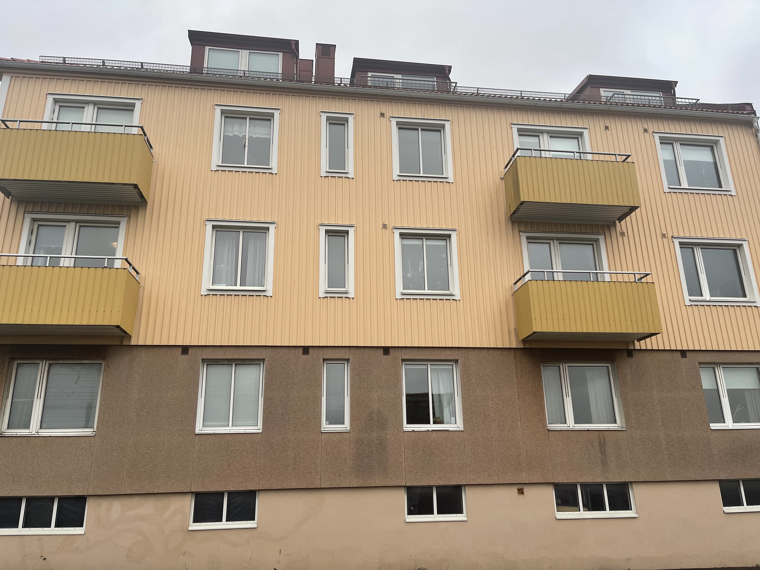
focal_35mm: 26
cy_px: 285
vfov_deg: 53.1
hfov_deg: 67.3
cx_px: 380
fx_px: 571
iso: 32
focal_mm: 5.1
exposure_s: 1/512
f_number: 1.6
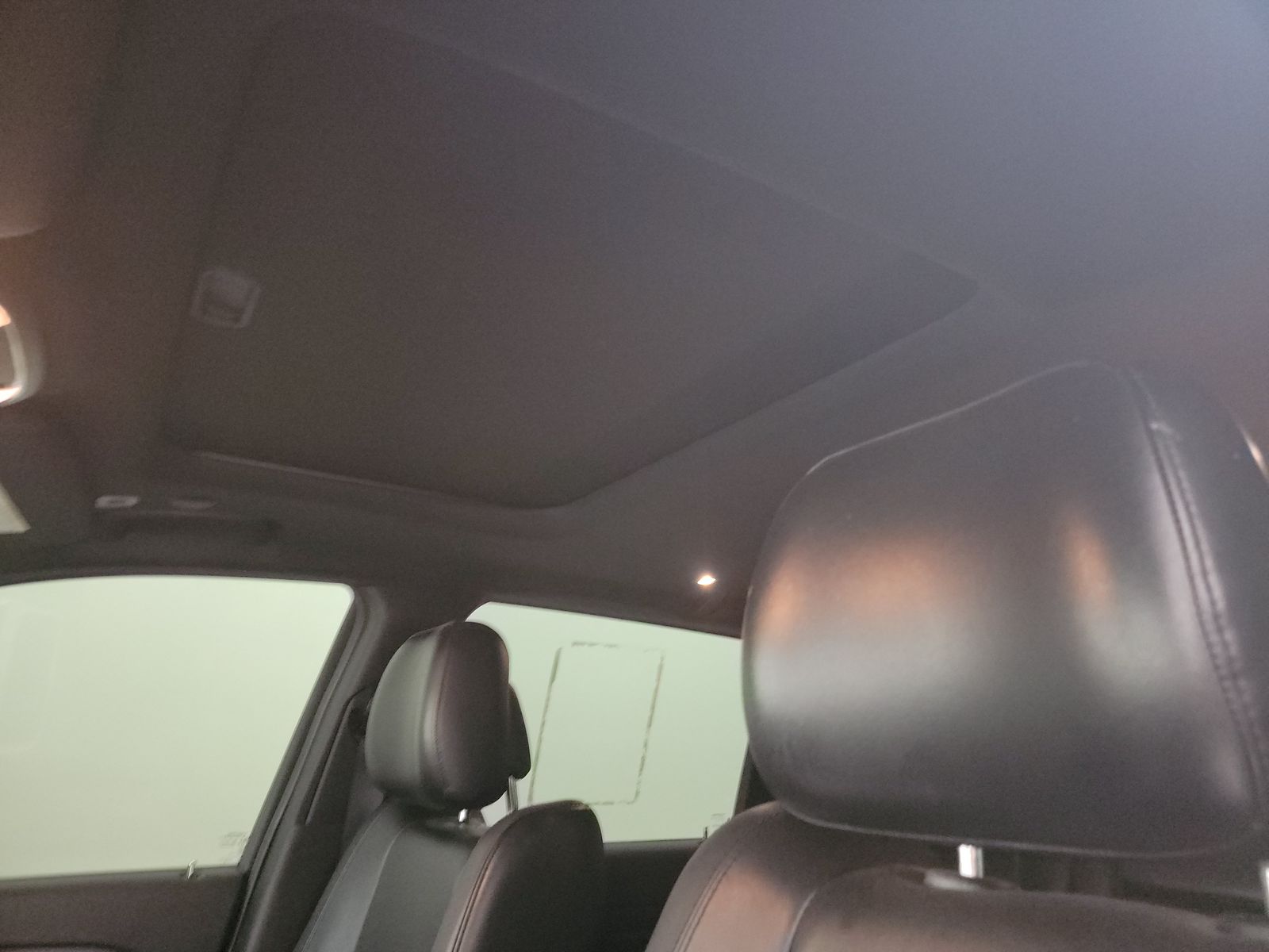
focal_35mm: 24
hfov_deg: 71.6
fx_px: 880
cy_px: 476
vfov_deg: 56.8
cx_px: 634
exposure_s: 1/24
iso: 2120
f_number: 1.8
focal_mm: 6.7
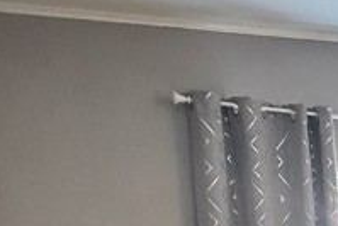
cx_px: 618
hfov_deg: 19.6
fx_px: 705
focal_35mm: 75
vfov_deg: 15.7
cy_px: 403
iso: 500
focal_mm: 2.22
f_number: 2.2
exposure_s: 1/120
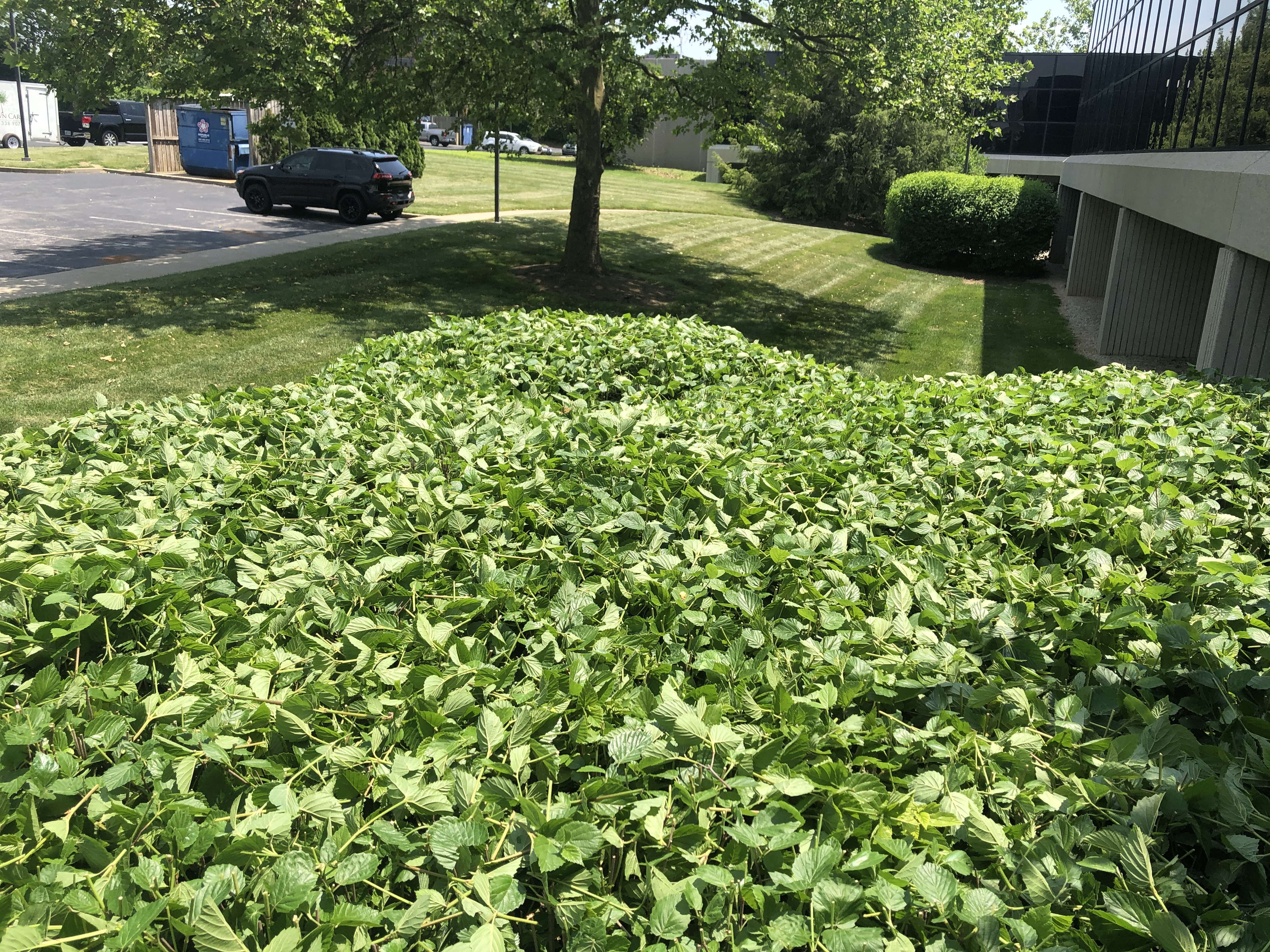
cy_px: 476
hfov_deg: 63.4
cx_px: 635
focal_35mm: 28
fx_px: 1027
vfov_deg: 49.7
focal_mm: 4
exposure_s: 1/1012
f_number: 1.8
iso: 20
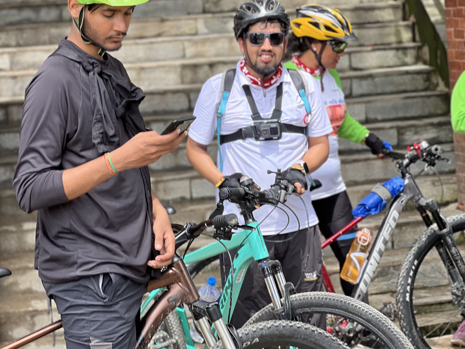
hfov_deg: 19.1
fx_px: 1384
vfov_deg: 14.3
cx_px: 233
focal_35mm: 103
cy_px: 52
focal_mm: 9
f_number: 2.8
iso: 40
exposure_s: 1/124
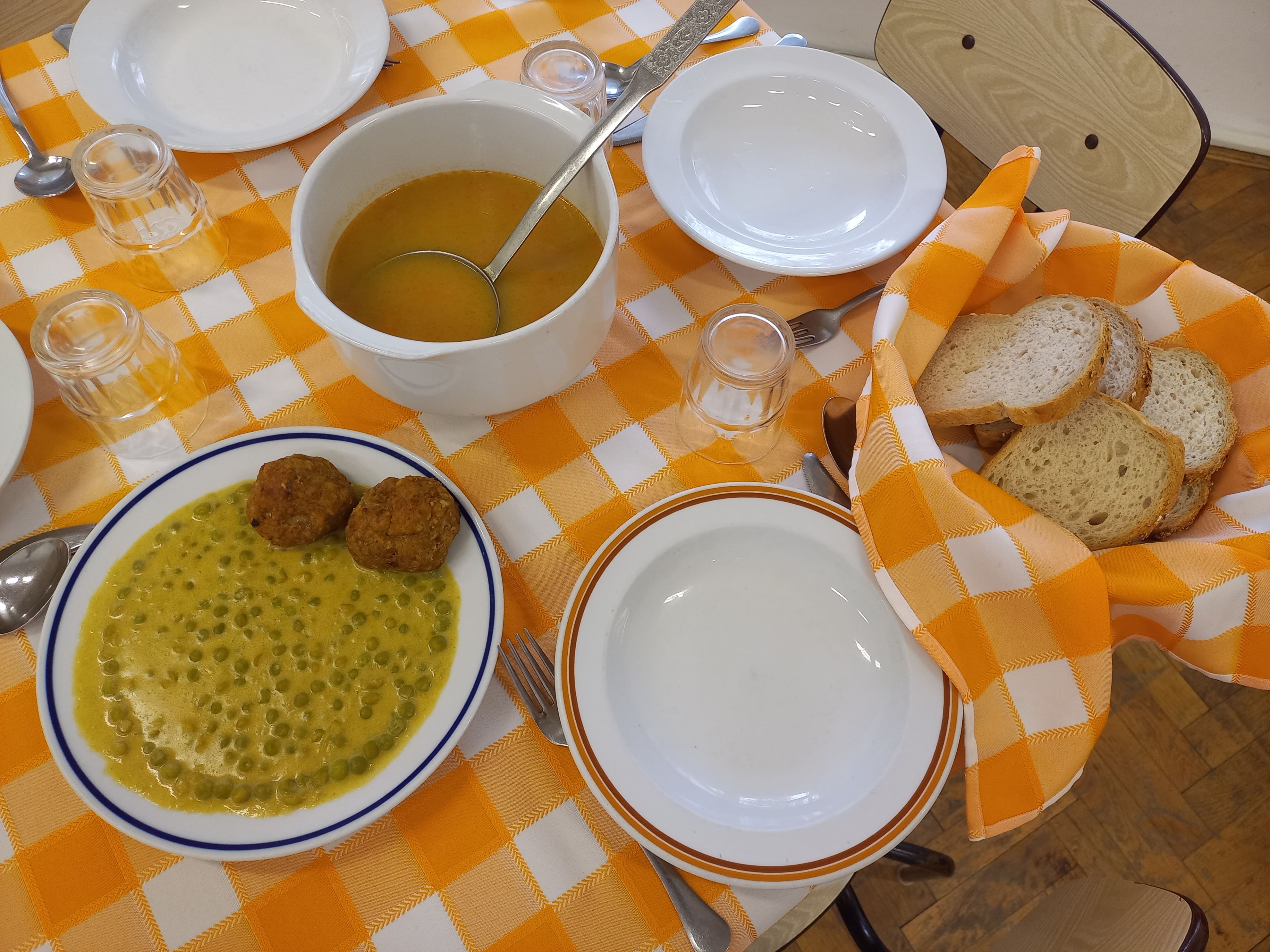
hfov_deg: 69.4
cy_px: 476
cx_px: 635
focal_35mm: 25
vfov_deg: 54.9
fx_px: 917
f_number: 1.8
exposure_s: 1/50
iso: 320
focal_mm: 4.65
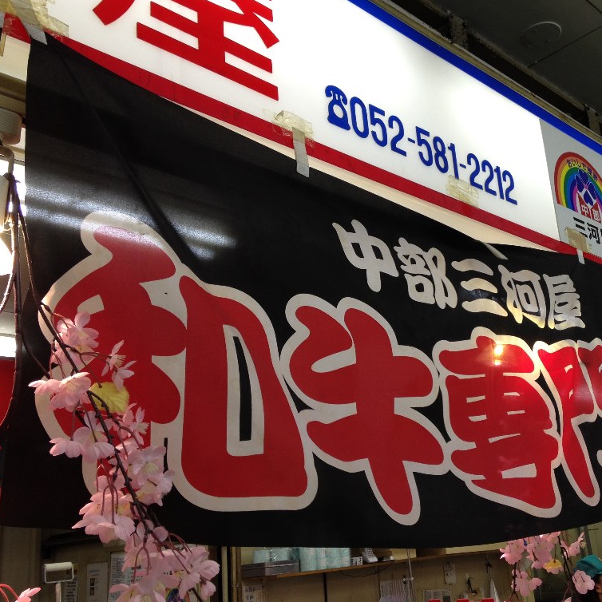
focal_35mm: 42
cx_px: 390
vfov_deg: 40.0
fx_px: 826
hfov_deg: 39.7
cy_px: 303
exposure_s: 1/40
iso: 64
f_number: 2.4
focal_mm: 4.28
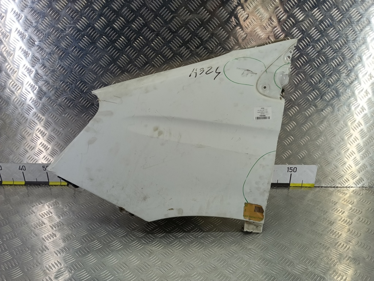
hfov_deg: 65.3
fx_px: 292
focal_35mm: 27
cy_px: 140
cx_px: 187
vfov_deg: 51.4
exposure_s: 1/100
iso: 130
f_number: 1.6
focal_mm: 4.11
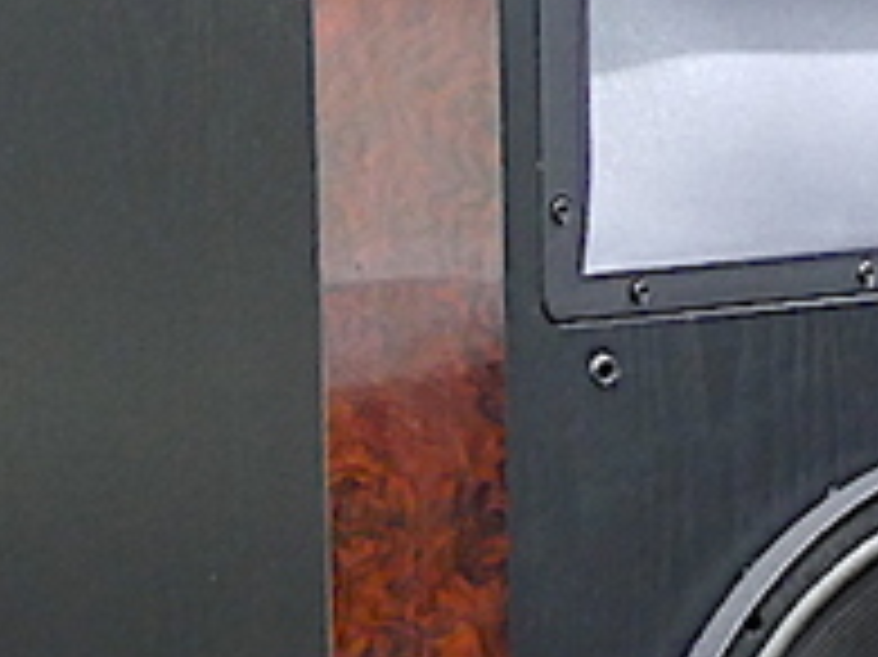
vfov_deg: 6.8
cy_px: 756
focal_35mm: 217
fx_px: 5501
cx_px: 1279
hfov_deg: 8.9
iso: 200
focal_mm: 7.8
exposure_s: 1/3.2
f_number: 3.9
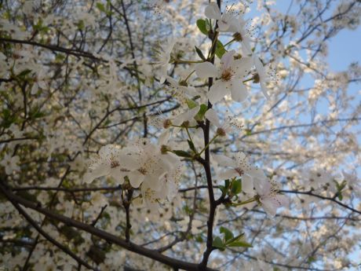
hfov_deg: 69.4
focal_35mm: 25
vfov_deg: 54.9
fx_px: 261
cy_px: 136
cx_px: 180
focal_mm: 4.4
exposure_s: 1/500
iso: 100
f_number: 2.8
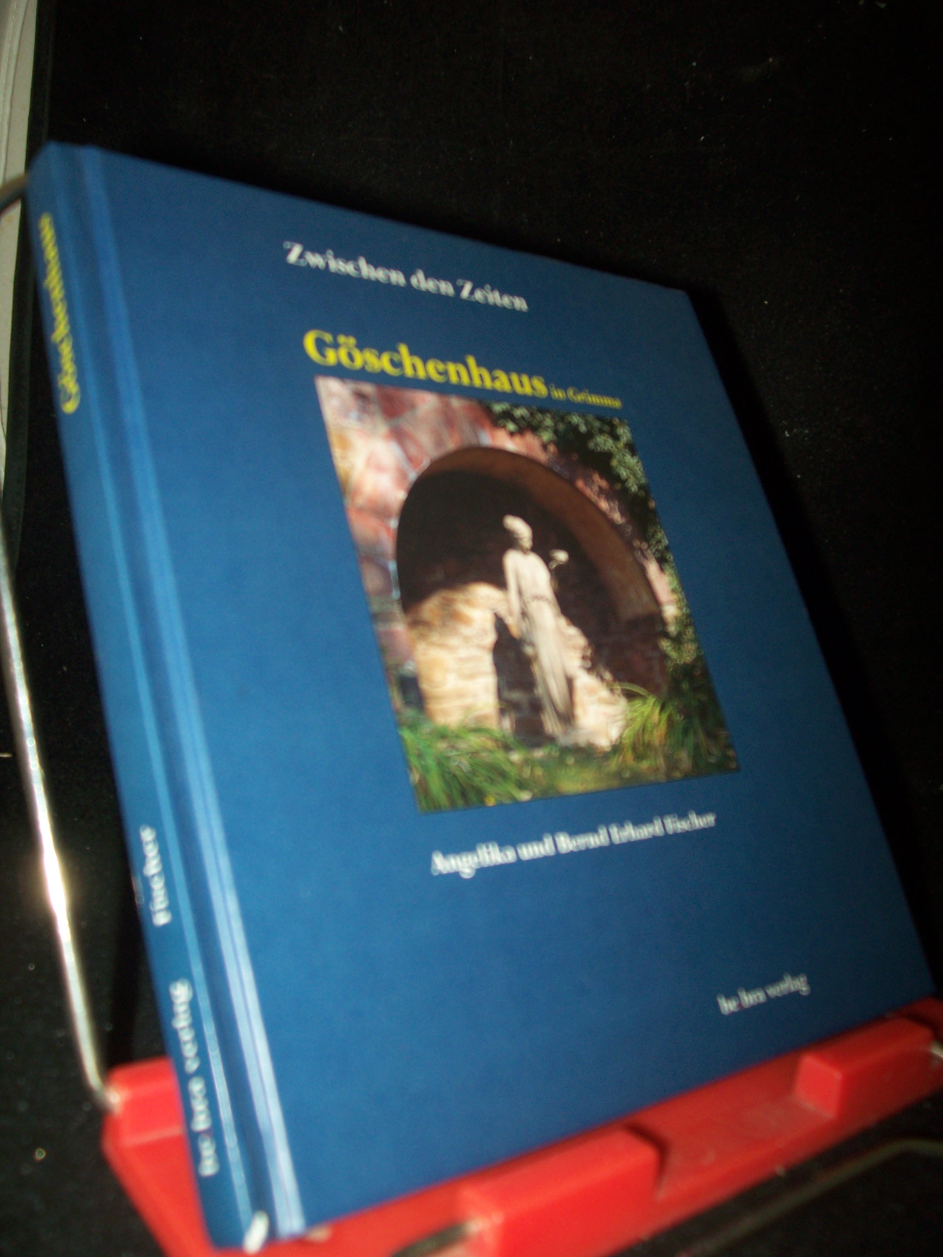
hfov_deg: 41.8
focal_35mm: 34
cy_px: 628
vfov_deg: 54.0
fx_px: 1235
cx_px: 472
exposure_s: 1/60
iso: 80
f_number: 2.7
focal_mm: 5.6
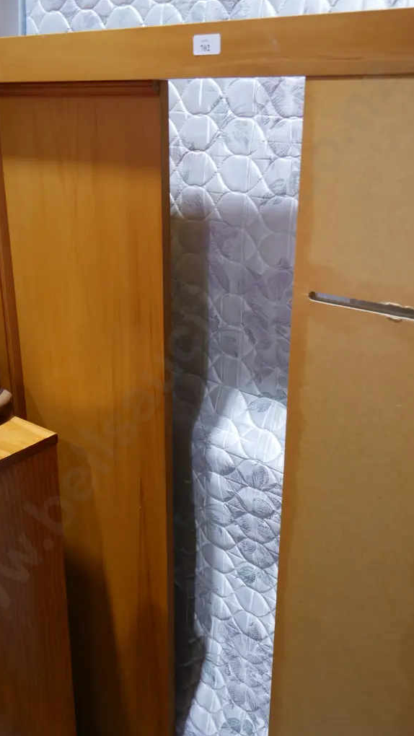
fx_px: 683
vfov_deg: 56.6
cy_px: 368
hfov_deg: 33.6
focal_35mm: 35
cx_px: 166
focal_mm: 16
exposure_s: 1/60
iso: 500
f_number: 3.6
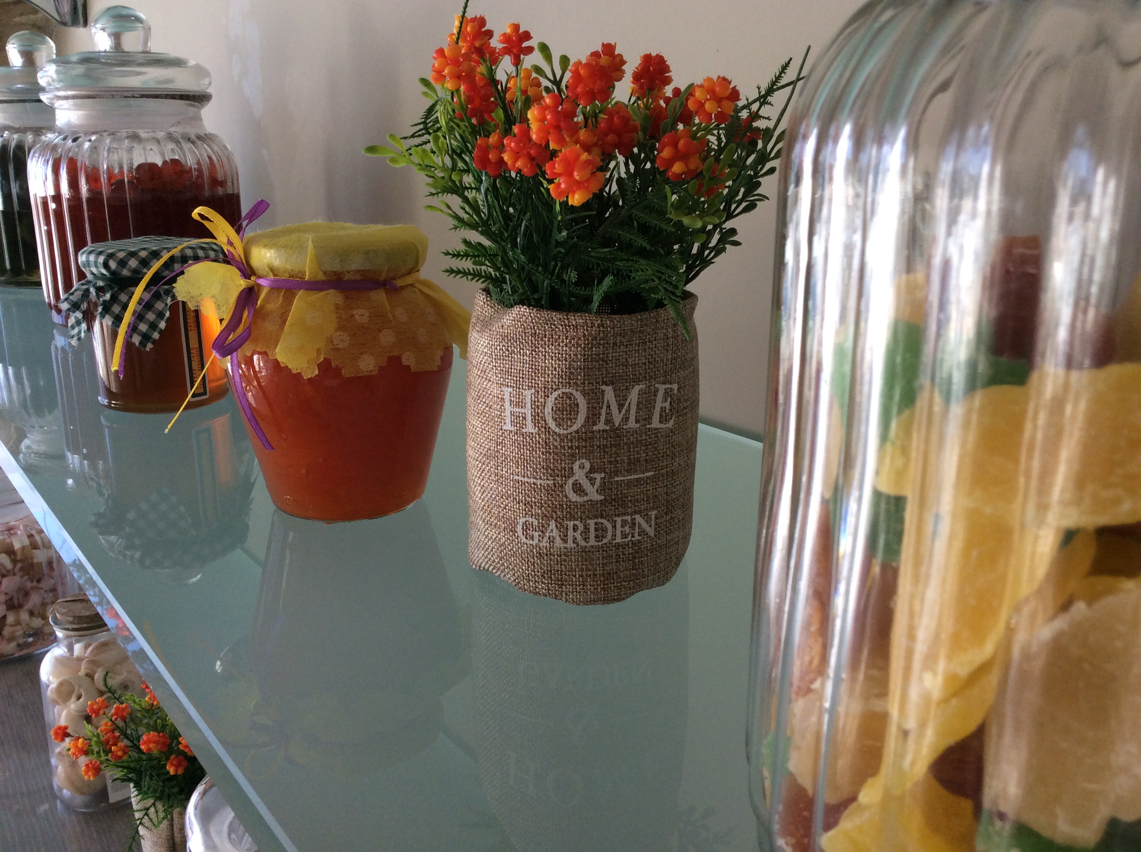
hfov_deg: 56.9
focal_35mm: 32
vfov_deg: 44.1
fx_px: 1053
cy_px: 426
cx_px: 570
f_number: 2.4
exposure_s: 1/100
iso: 50
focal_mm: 3.3
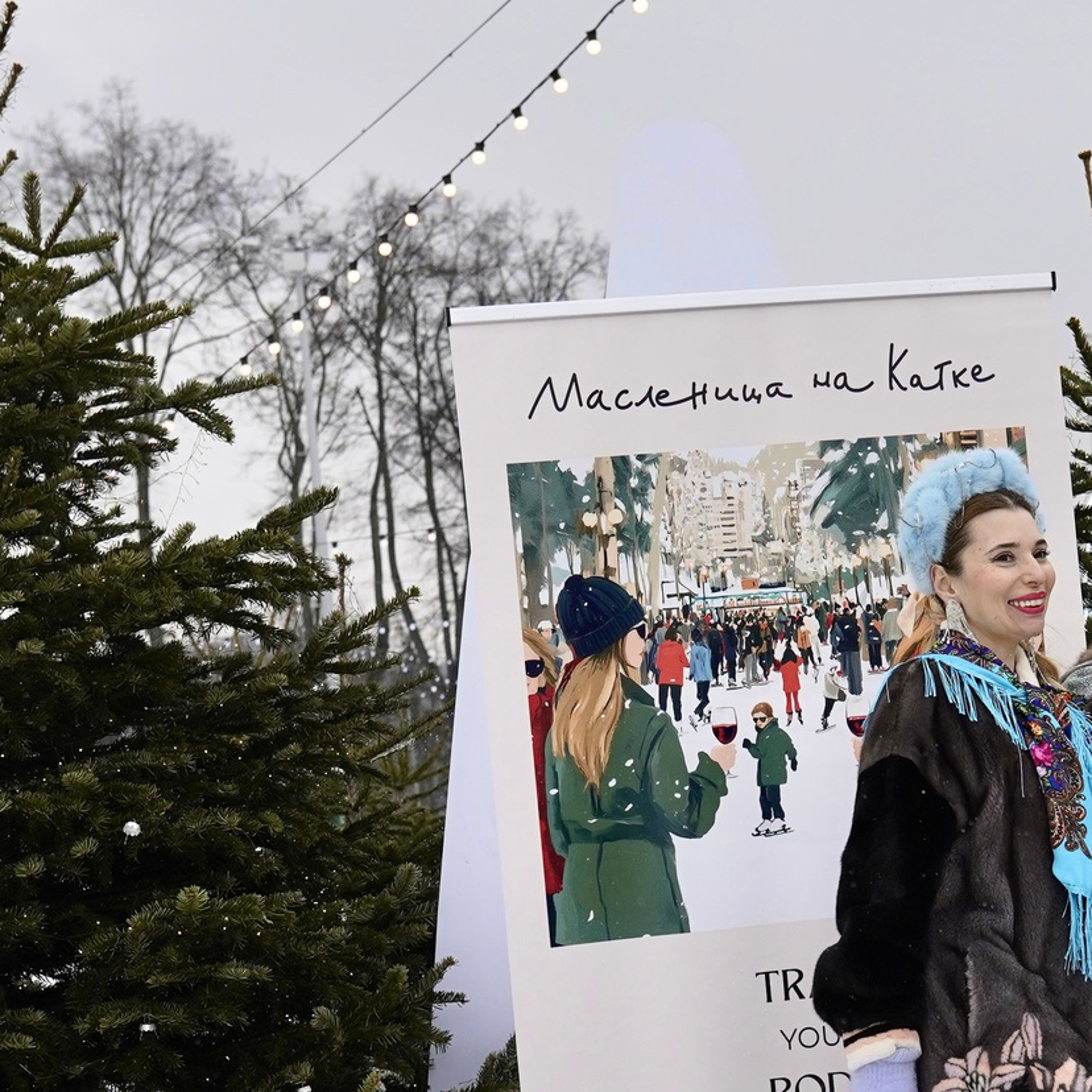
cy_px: 867
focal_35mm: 92
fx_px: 3284
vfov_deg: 18.7
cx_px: 760
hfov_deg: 18.8
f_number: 4
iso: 400
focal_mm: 35
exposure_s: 1/1000
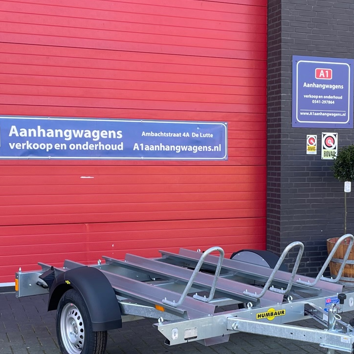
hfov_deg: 26.4
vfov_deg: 26.8
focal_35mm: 64
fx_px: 740
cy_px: 224
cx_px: 278
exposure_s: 1/195
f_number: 1.6
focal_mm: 4.2
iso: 32
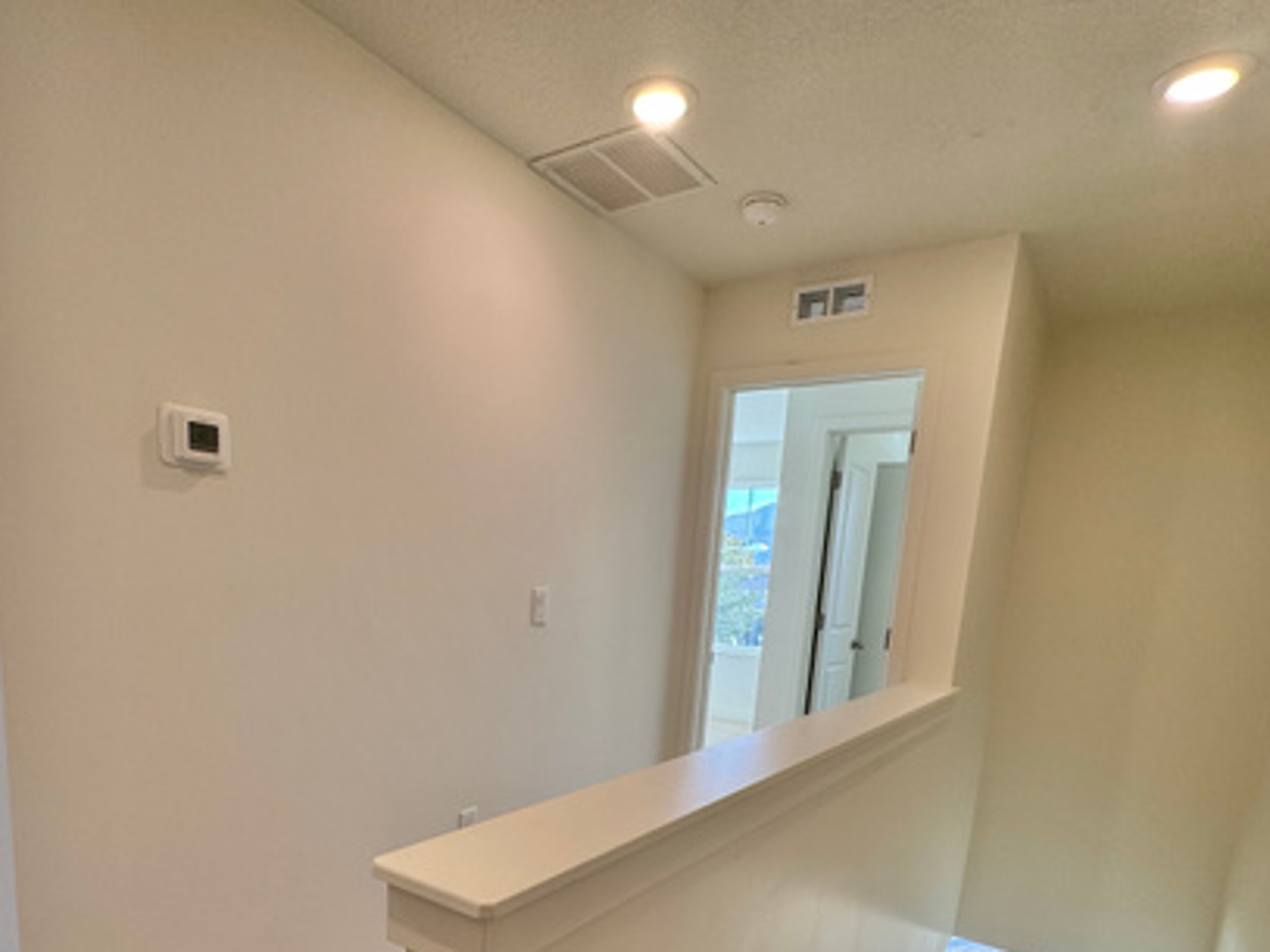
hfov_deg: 76.0
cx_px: 552
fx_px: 807
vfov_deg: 57.9
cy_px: 715
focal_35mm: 22
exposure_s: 1/120
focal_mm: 2.22
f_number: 2.2
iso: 64
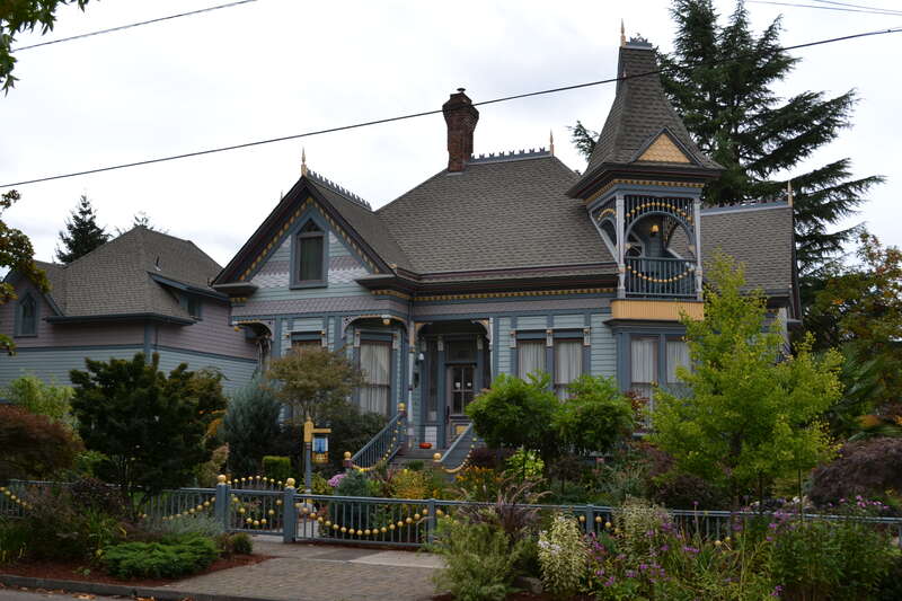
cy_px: 300
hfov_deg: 49.6
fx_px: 977
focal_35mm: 39
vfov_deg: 34.2
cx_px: 451
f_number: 6.3
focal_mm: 26
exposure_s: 1/160
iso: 100
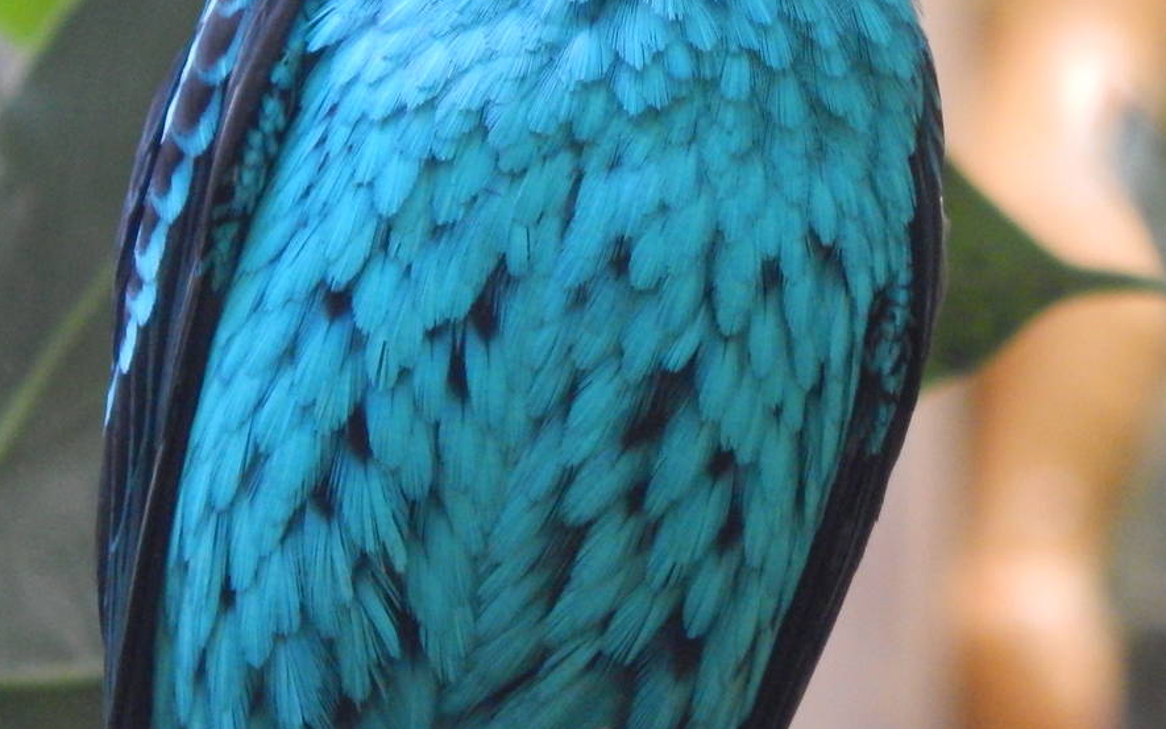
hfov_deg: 1.6
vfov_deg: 1.0
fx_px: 41117
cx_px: 541
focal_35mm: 1294
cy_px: 80
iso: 800
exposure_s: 1/30
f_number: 5.8
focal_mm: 120
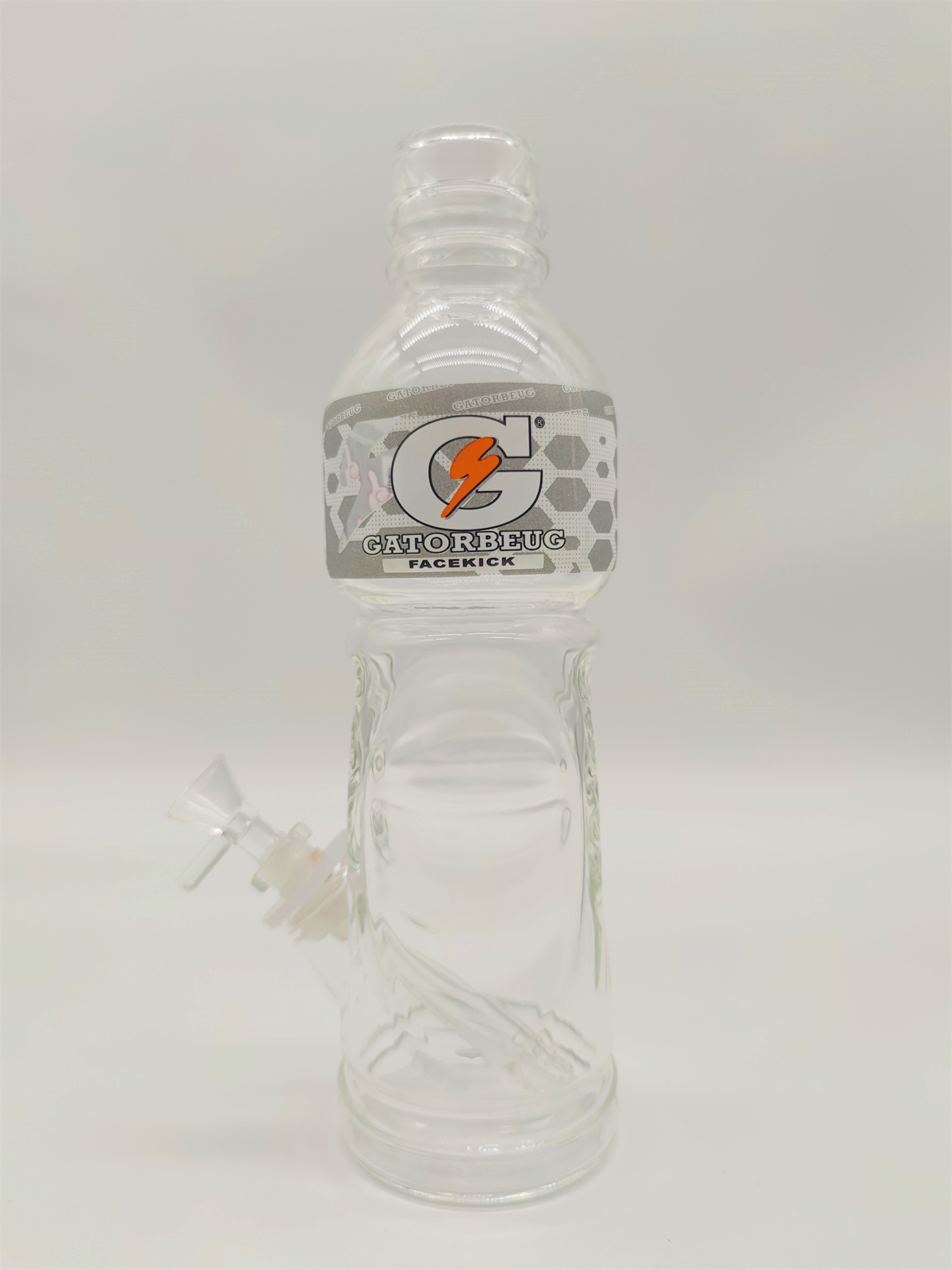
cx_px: 476
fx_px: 880
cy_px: 635
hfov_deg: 56.8
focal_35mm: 24
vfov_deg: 71.6
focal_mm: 6.72
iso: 50
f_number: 1.69
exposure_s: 1/167
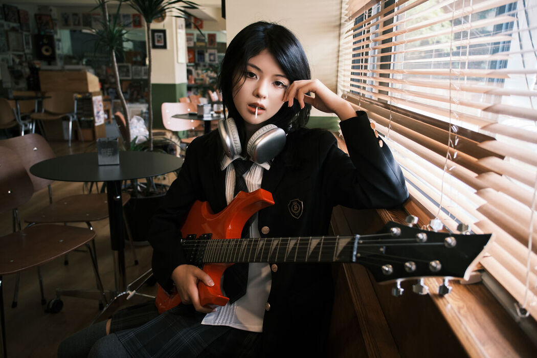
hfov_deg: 67.4
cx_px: 268
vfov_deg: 47.9
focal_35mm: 27
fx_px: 403
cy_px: 179
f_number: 2.8
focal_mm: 18
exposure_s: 1/125
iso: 500
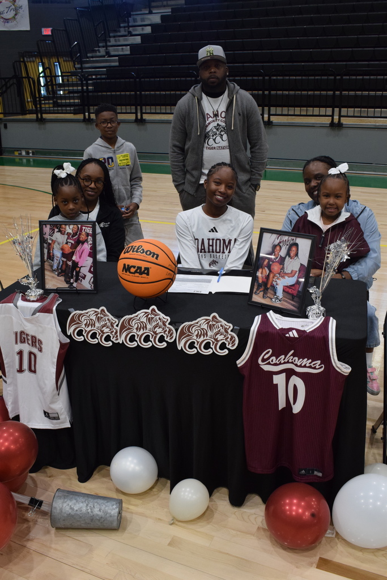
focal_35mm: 34
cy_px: 290
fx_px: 556
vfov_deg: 55.1
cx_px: 194
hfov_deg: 38.4
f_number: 8
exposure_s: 1/100
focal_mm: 23
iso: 1600
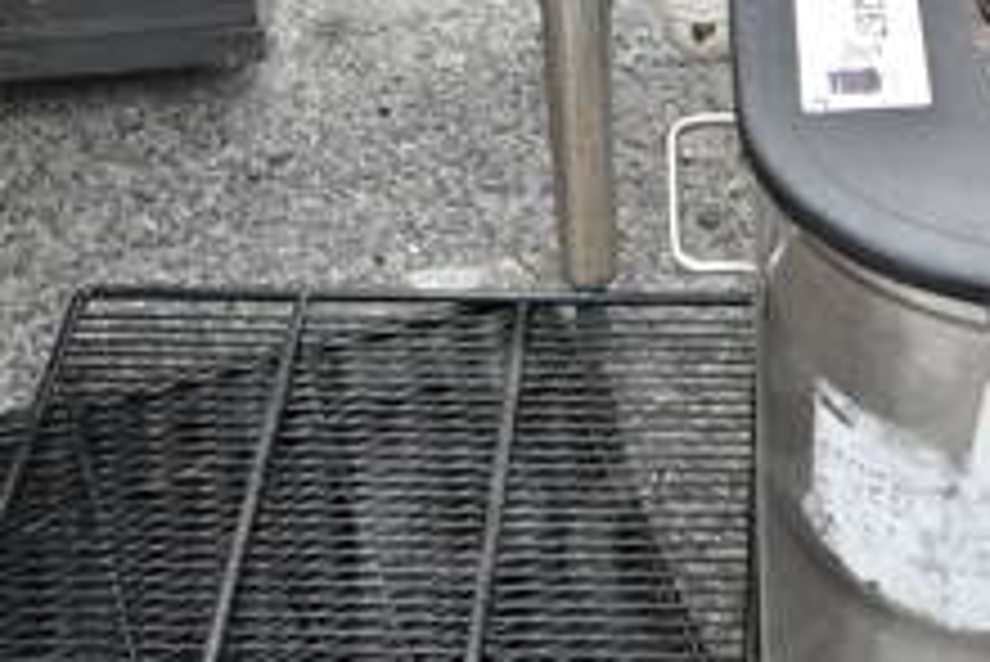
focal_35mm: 75
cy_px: 554
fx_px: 2064
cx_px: 652
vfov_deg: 18.0
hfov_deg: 26.8
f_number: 5.6
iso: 100
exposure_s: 1/125
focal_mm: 18
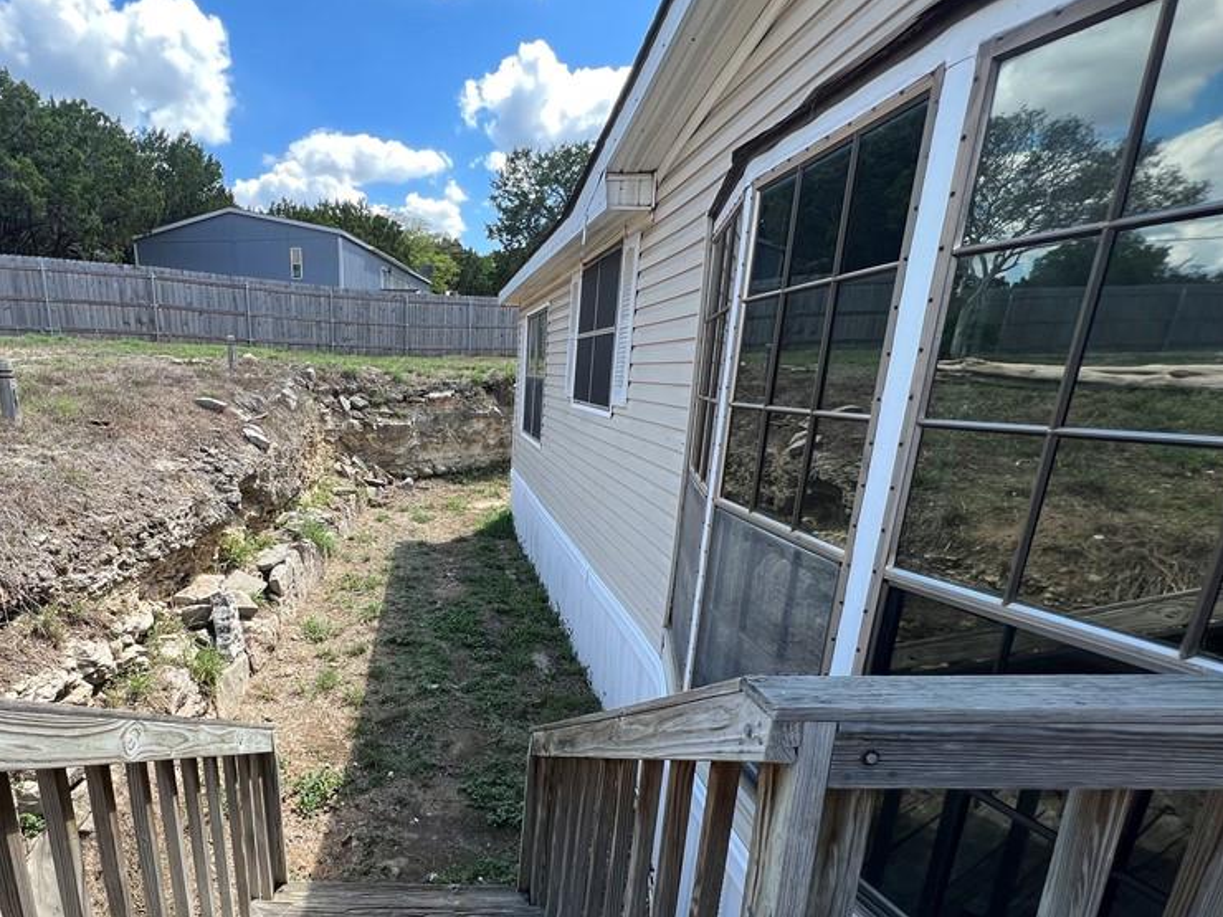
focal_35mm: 18
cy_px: 575
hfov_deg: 85.8
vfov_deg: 70.4
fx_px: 636
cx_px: 448
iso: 32
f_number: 1.8
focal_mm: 1.57
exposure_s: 1/511
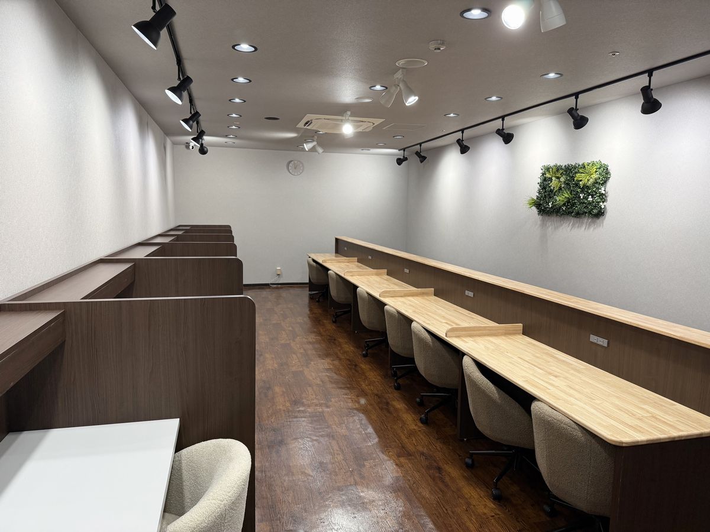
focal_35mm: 24
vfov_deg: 56.8
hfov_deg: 71.6
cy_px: 266
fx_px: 492
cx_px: 355
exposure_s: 1/120
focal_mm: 6.76
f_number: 1.78
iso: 200
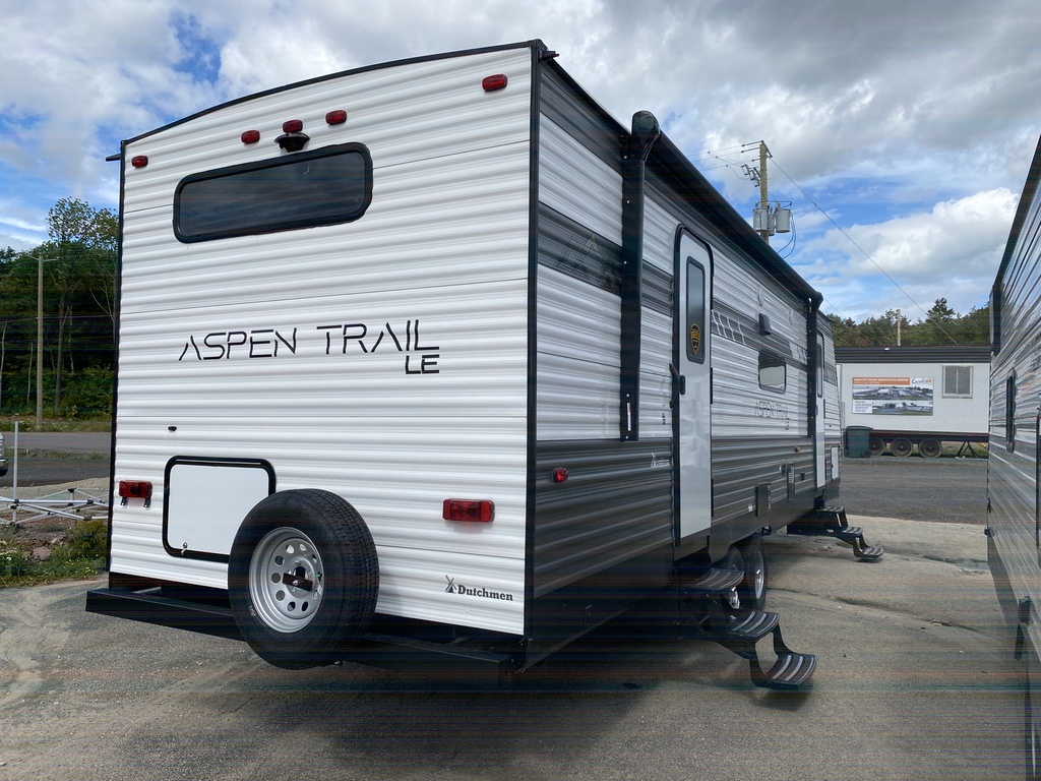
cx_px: 520
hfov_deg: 67.3
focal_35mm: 26
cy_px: 390
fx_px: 782
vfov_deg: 53.1
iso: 32
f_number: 1.8
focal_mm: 4.25
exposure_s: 1/3610
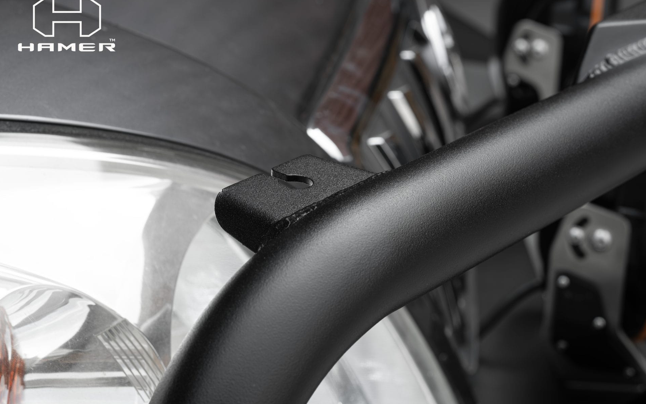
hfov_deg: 24.1
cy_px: 197
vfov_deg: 15.2
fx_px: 1514
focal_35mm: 86
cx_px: 322
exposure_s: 1/160
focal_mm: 56
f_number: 7.1
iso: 160
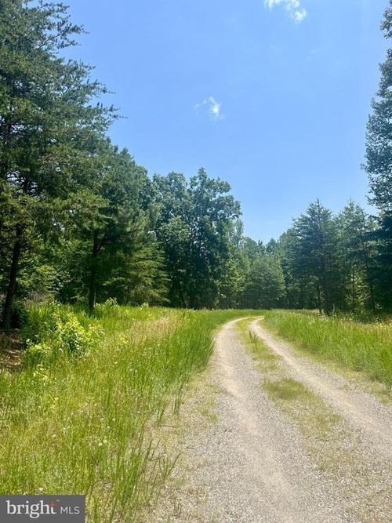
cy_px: 262
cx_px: 196
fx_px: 393
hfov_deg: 53.0
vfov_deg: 67.3
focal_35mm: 26
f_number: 1.6
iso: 50
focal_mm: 5.1
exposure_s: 1/3413
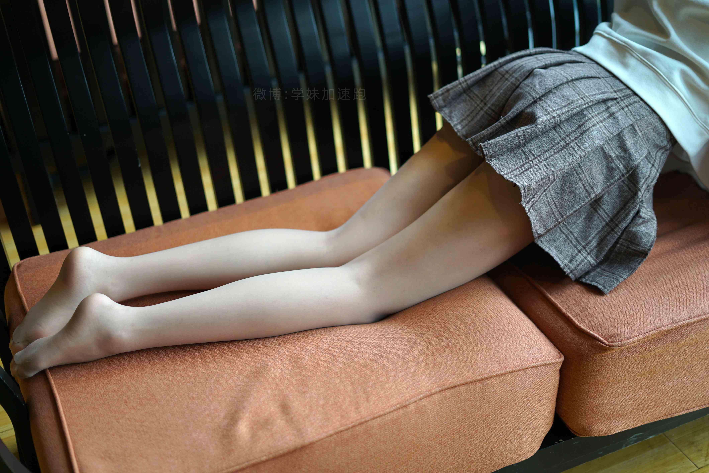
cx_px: 354
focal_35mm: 50
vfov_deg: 27.0
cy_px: 236
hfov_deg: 39.6
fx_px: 985
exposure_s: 1/320
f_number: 1.8
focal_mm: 50
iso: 200
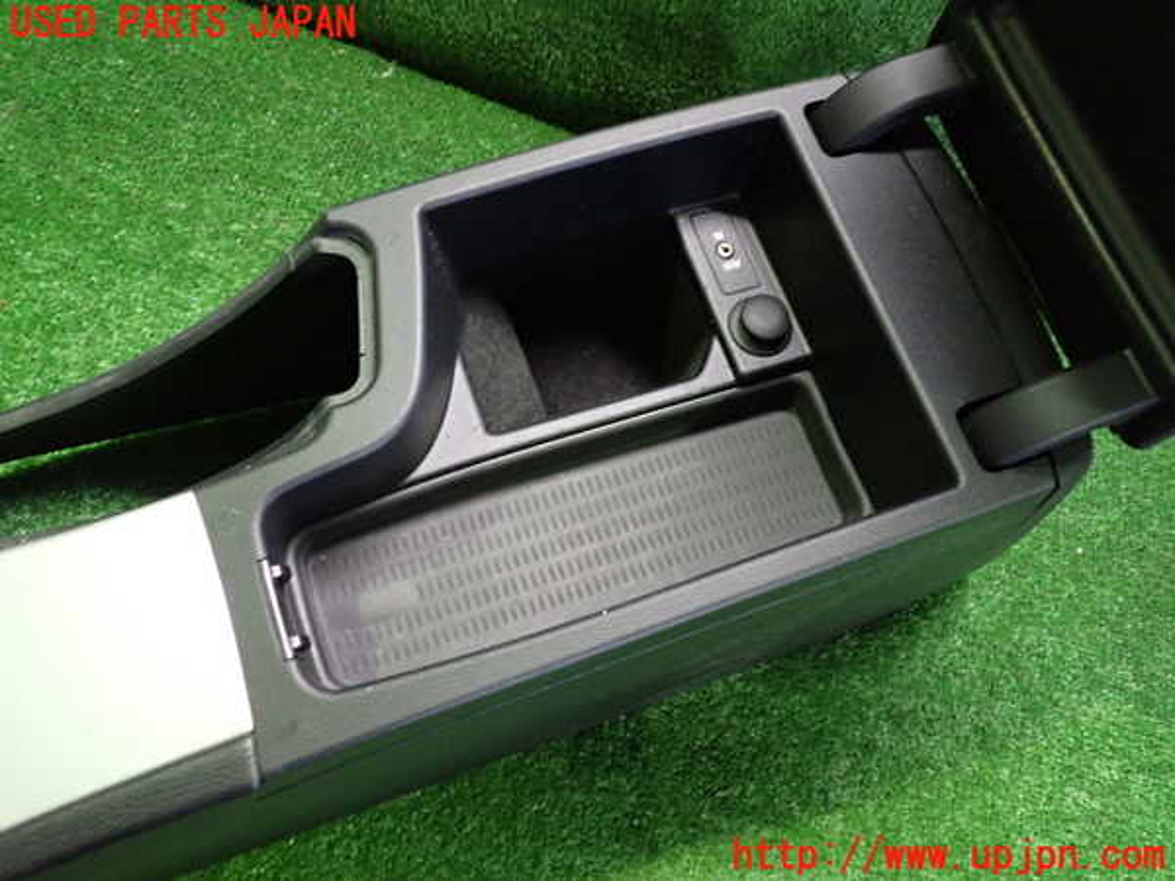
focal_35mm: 30
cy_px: 440
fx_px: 1018
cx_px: 588
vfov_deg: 46.8
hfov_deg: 60.0
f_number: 2.3
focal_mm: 5.4
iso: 800
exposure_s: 1/30
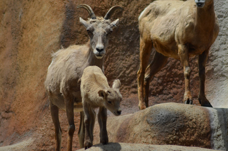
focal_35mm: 450
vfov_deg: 3.0
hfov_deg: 4.6
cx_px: 114
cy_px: 76
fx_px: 2844
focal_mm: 300
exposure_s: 1/2000
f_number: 5.6
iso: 320
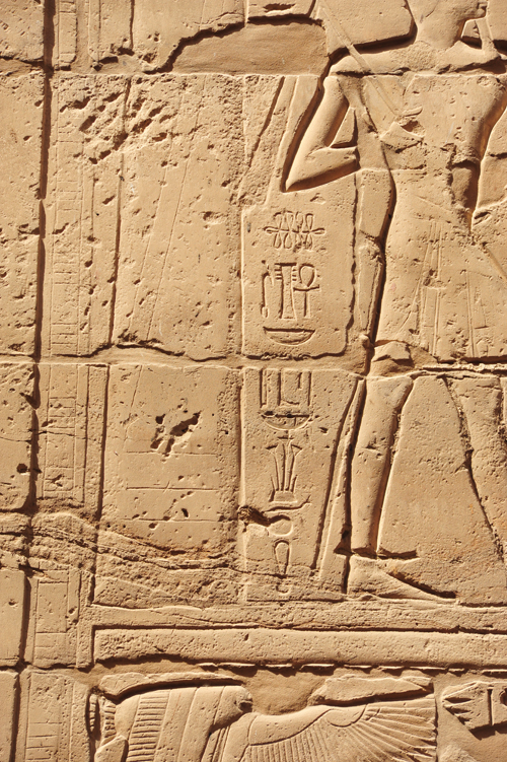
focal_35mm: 200
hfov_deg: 6.9
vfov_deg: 10.3
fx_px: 4229
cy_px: 381
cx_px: 254
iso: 800
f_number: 11
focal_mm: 200
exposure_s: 1/500
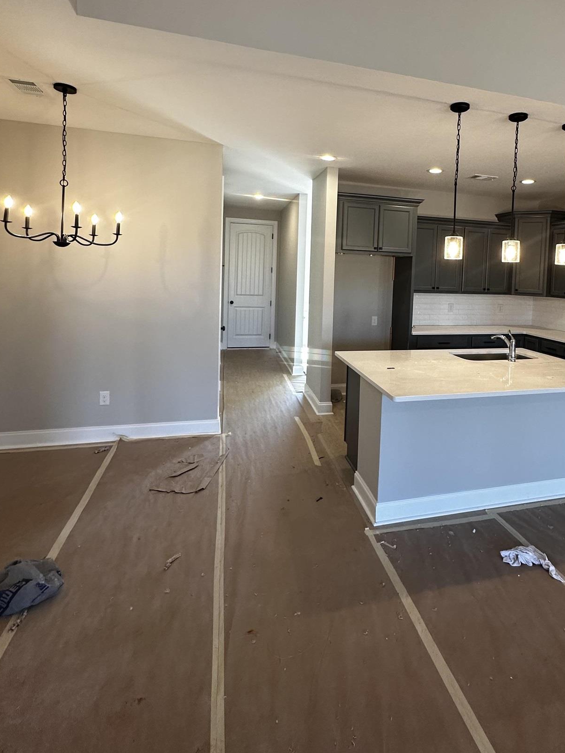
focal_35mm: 20
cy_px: 290
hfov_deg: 65.0
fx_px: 435
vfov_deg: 80.5
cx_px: 353
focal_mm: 2.22
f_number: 2.2
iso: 200
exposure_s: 1/120
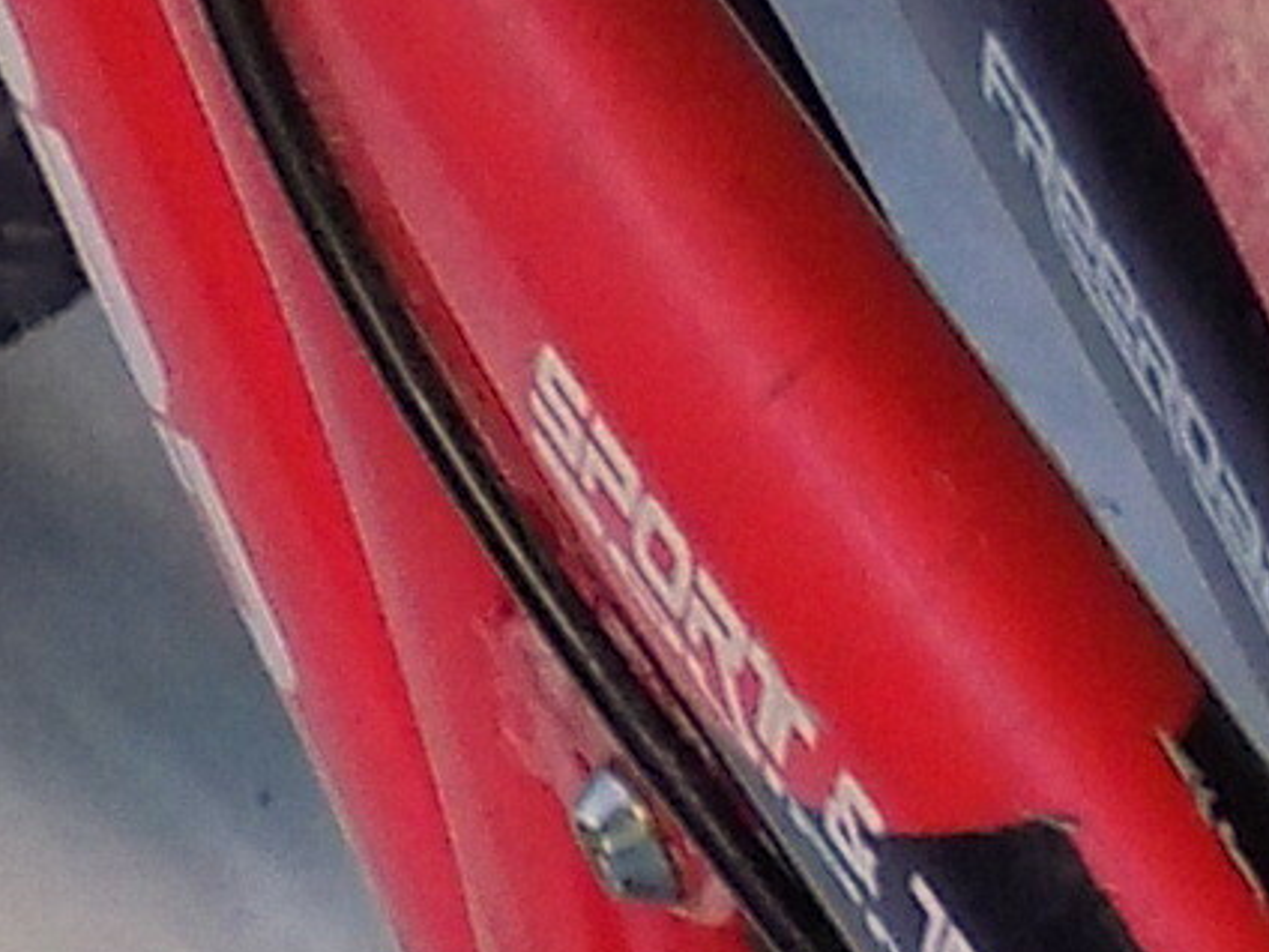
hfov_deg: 10.3
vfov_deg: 7.9
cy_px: 1581
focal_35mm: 182
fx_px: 6672
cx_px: 2197
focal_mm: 6.1
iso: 400
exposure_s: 1/6
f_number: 3.4
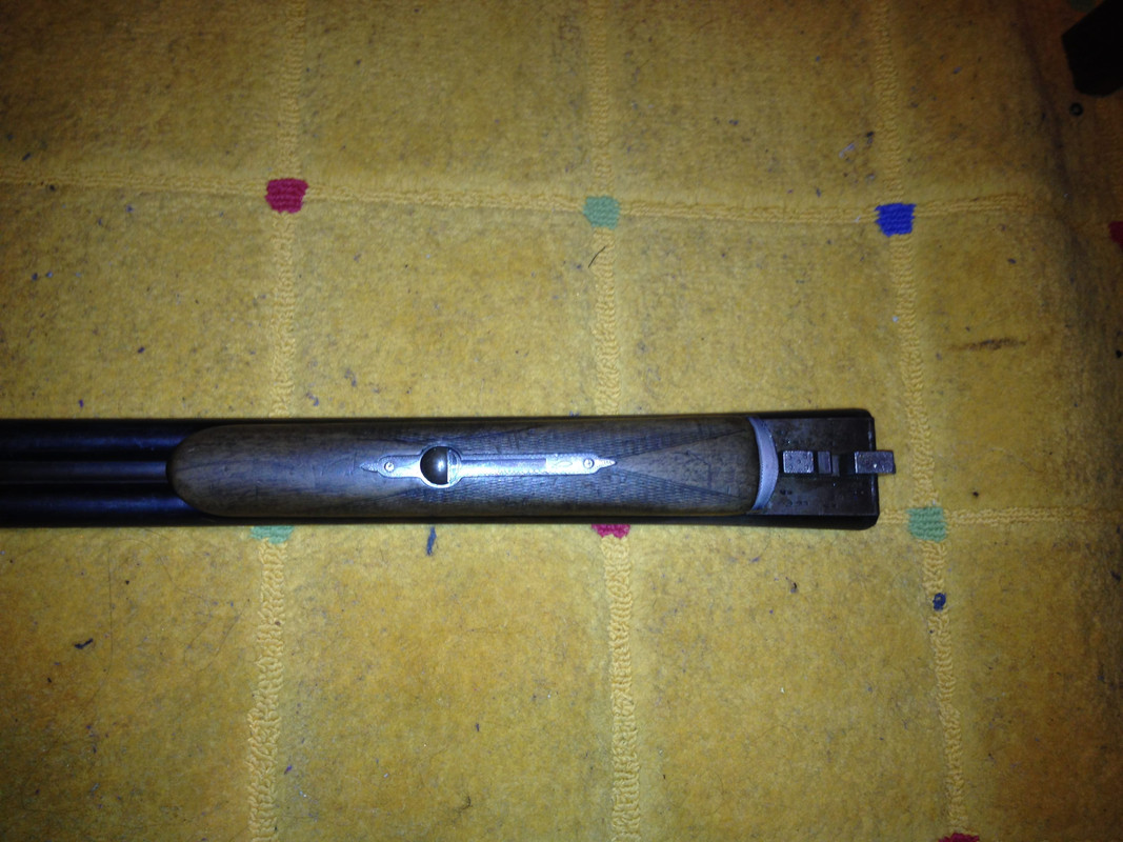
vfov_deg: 40.7
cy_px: 421
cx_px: 562
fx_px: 1135
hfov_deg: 52.6
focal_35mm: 35
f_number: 2.4
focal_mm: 4.28
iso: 64
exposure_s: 1/17
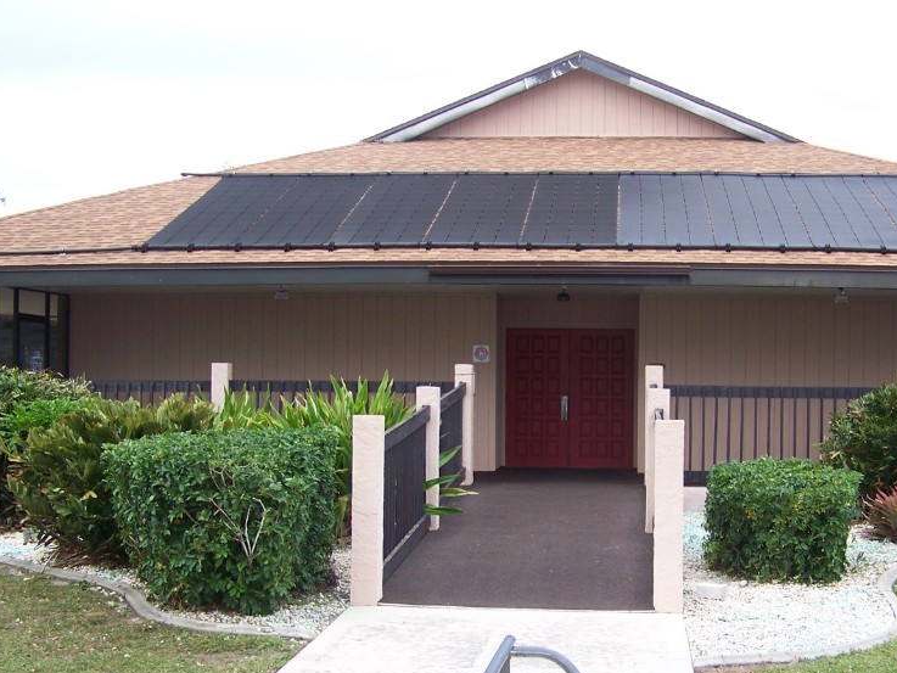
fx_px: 1296
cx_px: 539
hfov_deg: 38.0
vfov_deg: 29.0
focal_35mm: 50
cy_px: 408
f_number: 2.8
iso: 64
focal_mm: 5.85
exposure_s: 1/50
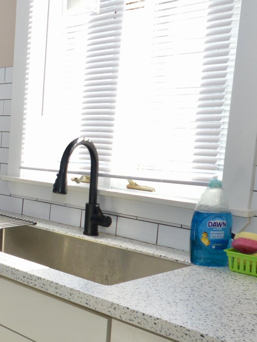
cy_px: 173
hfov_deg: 23.8
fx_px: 455
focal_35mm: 46
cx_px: -145
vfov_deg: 41.2
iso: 360
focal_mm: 10
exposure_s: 1/125
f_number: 5.6
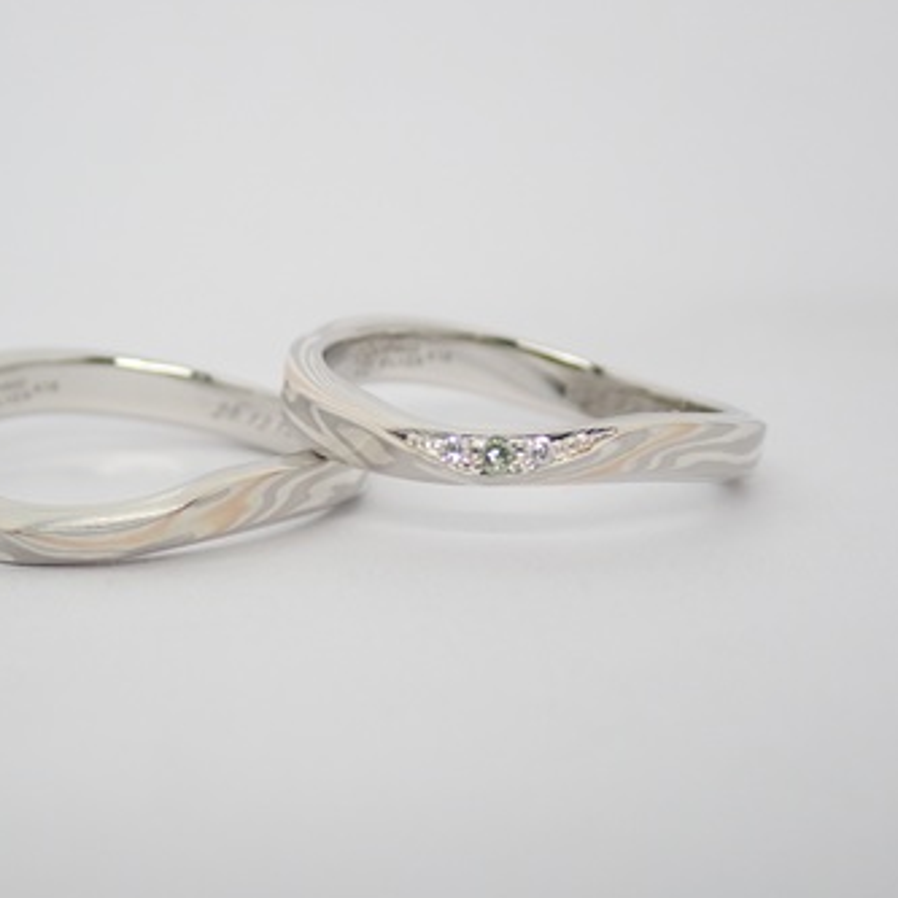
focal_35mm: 92
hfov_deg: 18.8
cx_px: 316
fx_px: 2700
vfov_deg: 18.9
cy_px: 446
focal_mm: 13.65
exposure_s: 1/125
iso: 200
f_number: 4.1
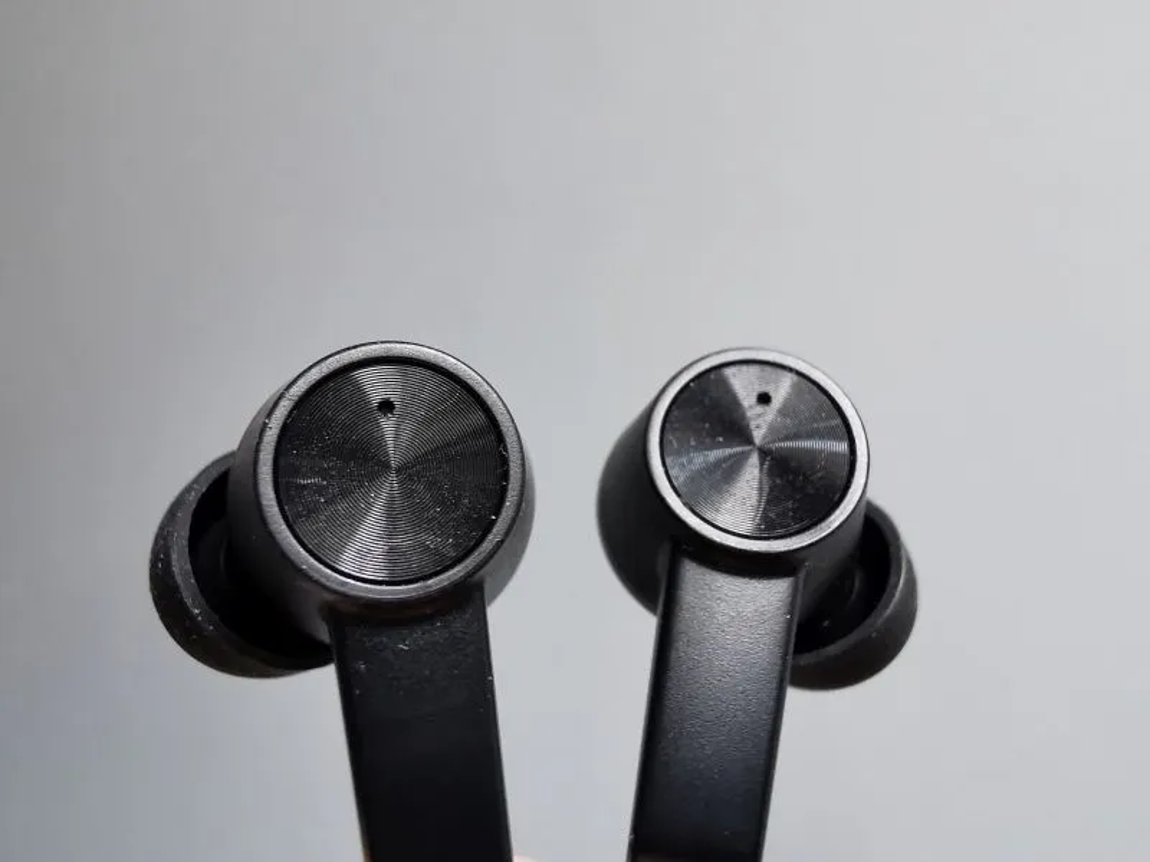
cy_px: 431
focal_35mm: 27
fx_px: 897
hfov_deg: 65.3
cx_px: 575
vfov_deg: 51.4
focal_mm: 2.35
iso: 200
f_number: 2.2
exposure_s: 1/30
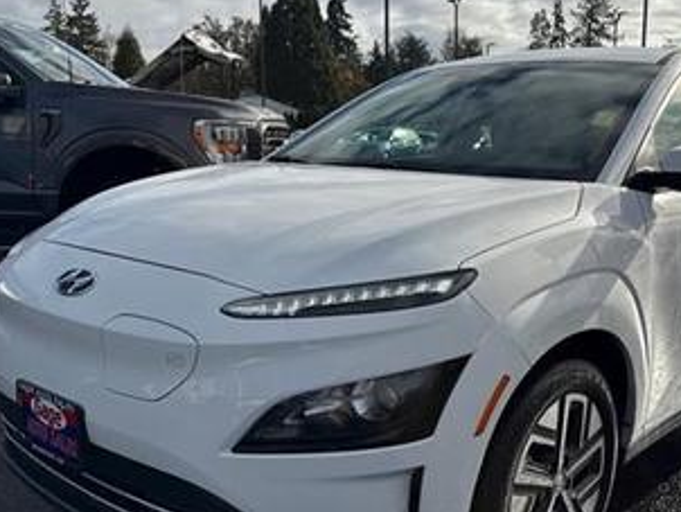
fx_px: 788
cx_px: 413
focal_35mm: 40
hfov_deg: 46.5
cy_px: 291
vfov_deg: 35.9
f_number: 1.78
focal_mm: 6.76
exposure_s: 1/9091
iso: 100
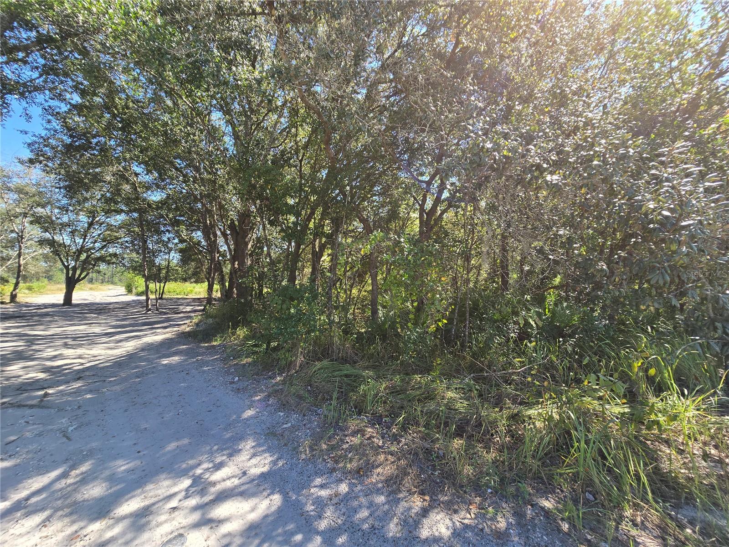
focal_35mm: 13
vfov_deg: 89.9
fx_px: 274
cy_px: 274
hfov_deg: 106.2
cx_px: 364
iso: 50
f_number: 2.2
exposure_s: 1/528
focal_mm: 2.2
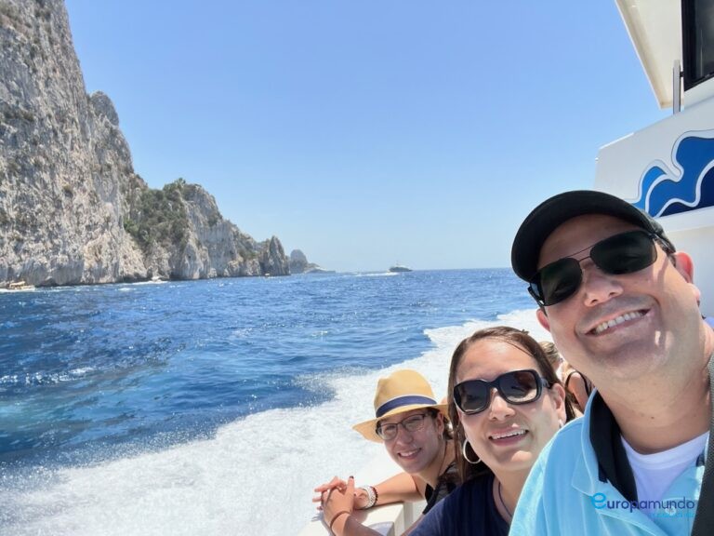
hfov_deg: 73.9
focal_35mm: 23
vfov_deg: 58.9
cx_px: 357
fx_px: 474
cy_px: 268
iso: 32
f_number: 2.2
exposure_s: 1/857
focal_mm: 2.71
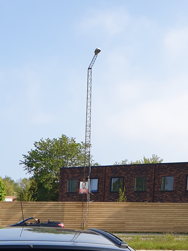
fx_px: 500
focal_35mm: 69
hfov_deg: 20.9
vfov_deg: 25.1
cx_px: 18
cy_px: 309
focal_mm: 4.3
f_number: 2.4
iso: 50
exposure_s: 1/952
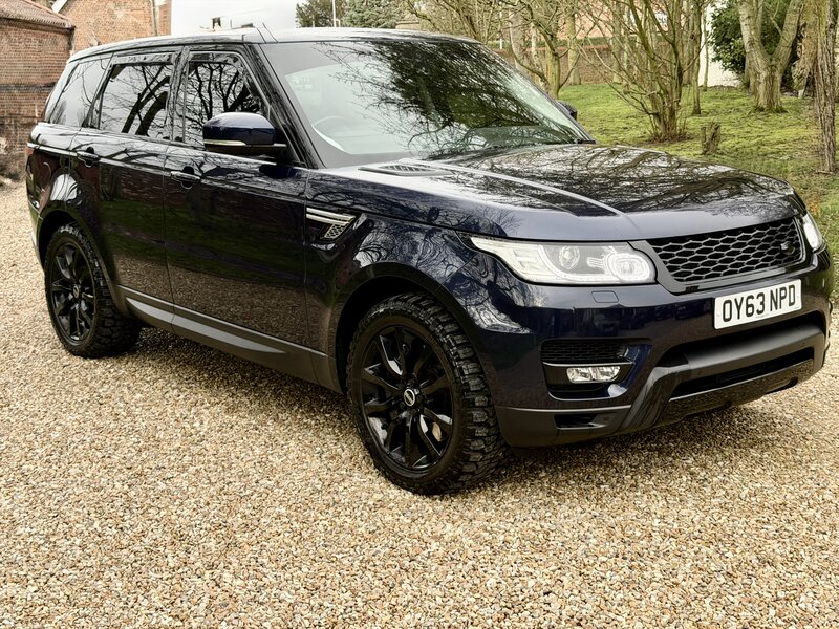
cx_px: 420
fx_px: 1163
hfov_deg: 39.7
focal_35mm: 48
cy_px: 314
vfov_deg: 30.3
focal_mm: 6.76
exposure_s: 1/669
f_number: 1.78
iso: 80
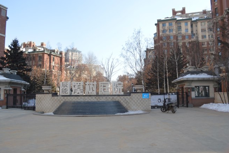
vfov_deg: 44.9
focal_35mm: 29
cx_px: 116
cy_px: 81
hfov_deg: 63.7
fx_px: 184
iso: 100
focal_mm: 18
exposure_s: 1/200
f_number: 5.6
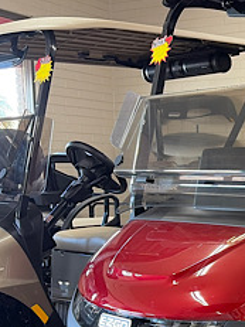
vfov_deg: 26.7
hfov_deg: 19.0
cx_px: 316
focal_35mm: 72
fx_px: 680
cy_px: 246
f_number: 1.6
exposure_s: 1/60
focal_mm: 5.96
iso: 250
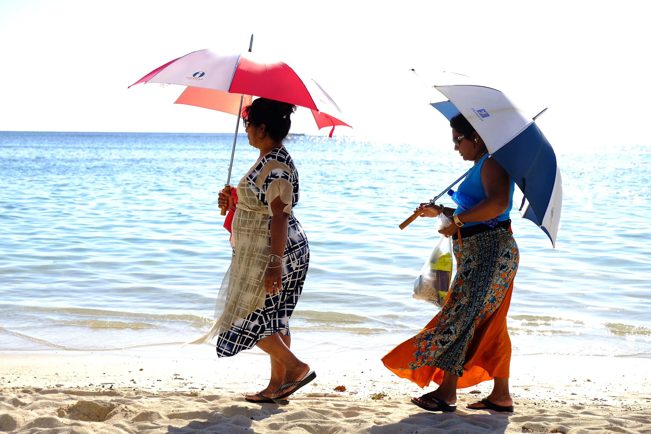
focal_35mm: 49
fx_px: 886
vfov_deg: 27.5
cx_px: 326
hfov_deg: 40.3
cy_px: 217
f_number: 3.6
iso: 100
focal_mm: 32.9
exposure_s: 1/1000
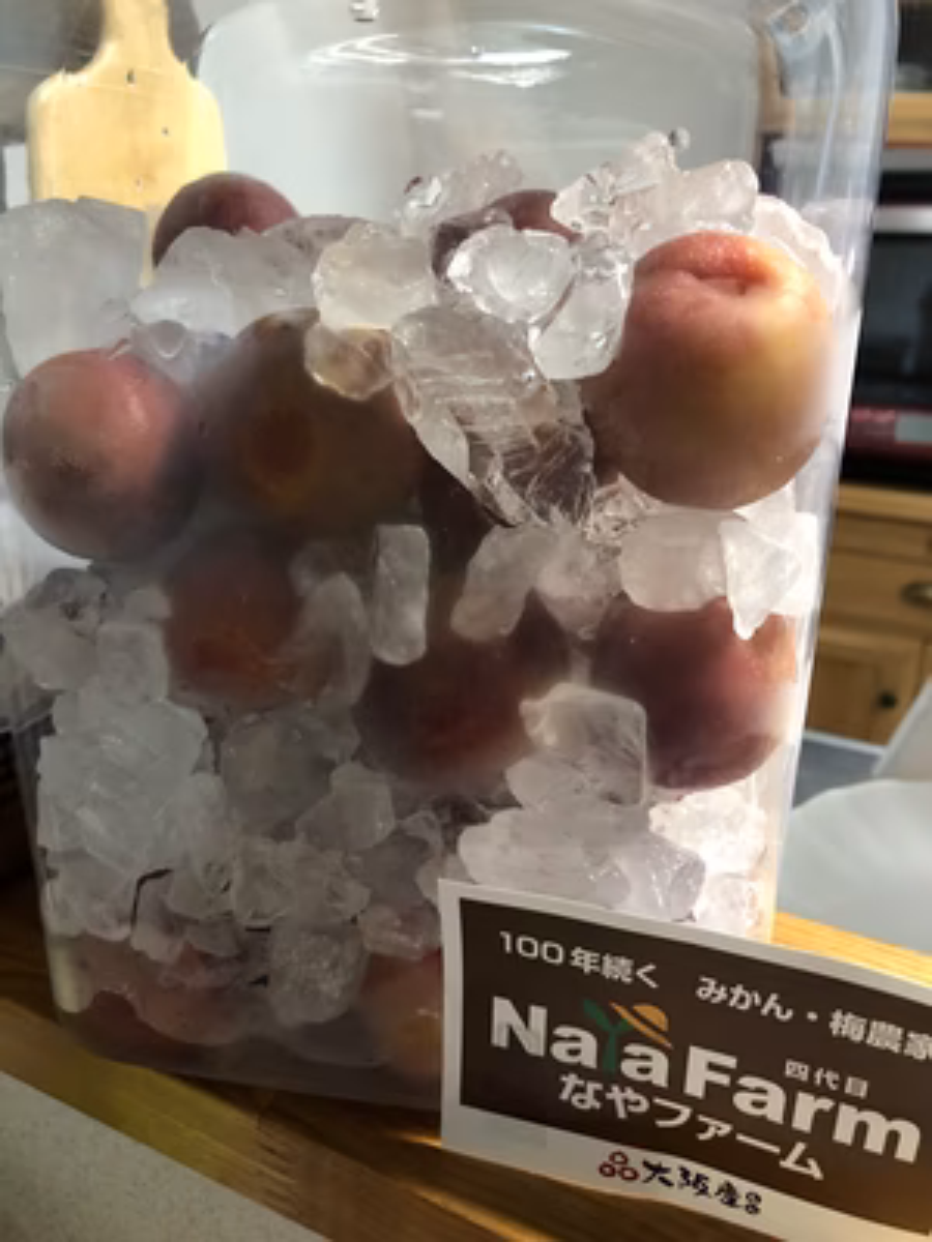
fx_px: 1005
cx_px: 466
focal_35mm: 28
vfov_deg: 63.4
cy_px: 621
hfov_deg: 49.7
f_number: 1.8
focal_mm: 3.99
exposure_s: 1/15
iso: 80
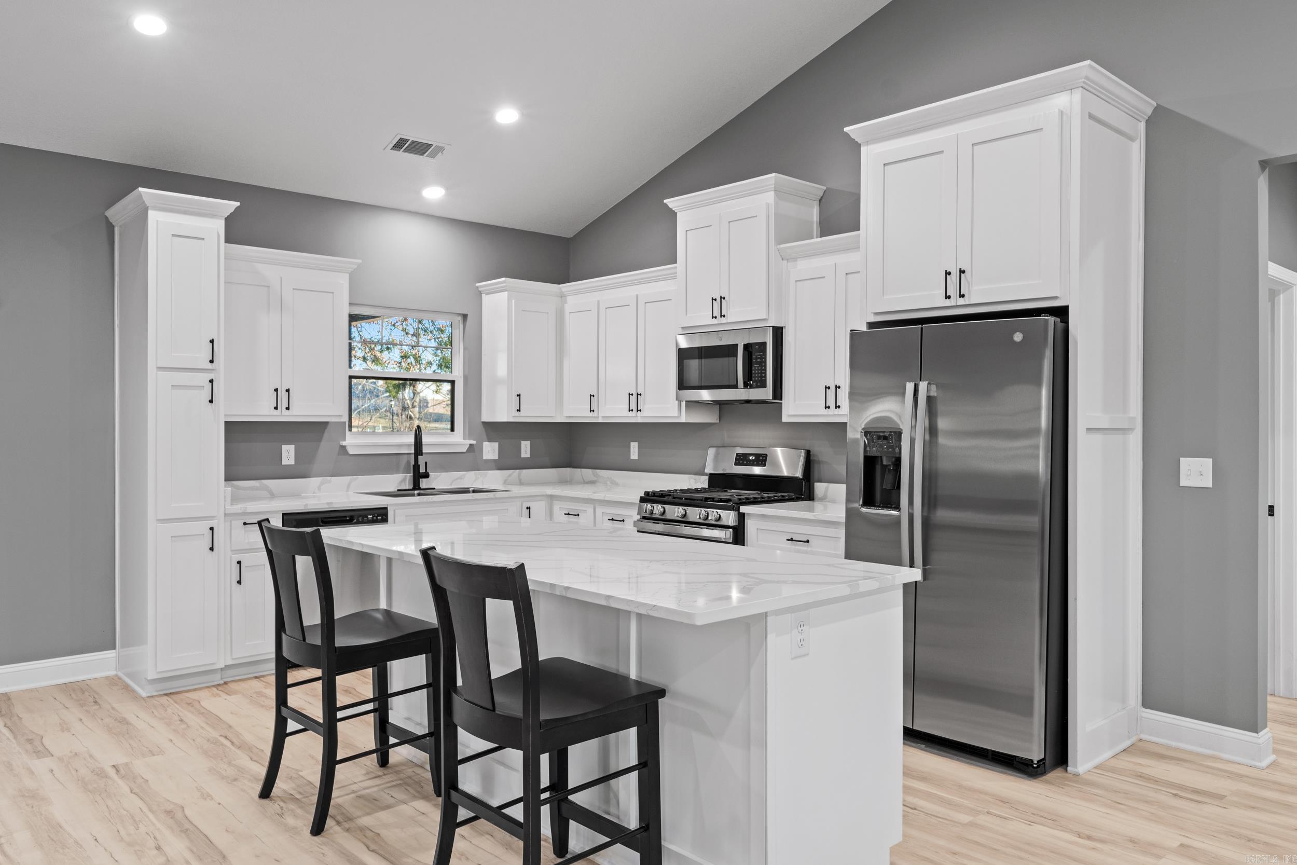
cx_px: 648
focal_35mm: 25
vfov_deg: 51.7
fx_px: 892
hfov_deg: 72.1
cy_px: 432
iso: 200
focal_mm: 16.5
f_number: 9
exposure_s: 1/2
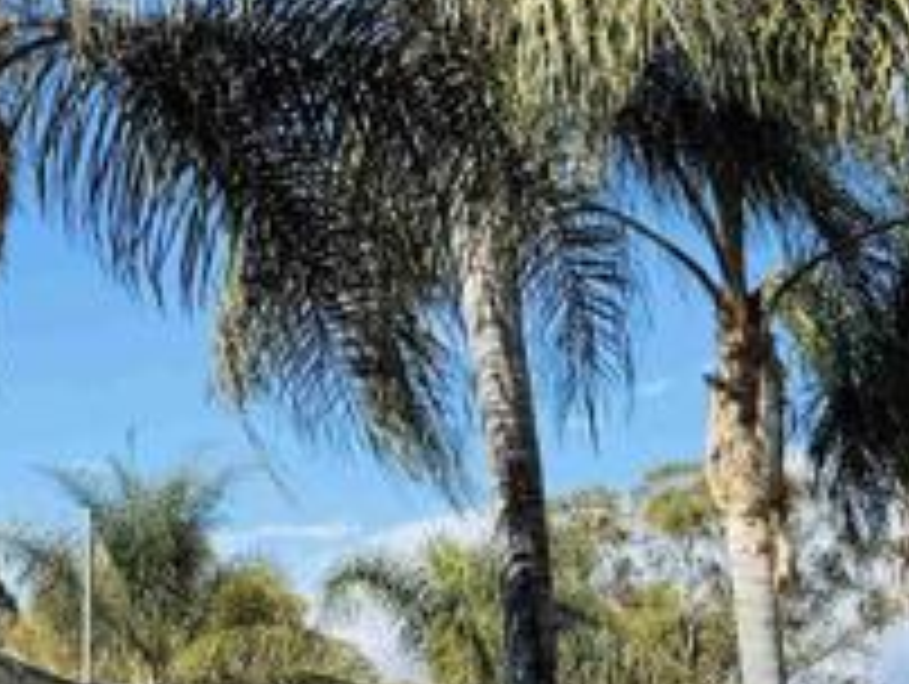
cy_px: 234
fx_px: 1998
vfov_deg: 19.4
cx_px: -90
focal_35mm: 76
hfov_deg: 24.0
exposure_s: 1/3413
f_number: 1.78
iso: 80
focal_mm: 6.76
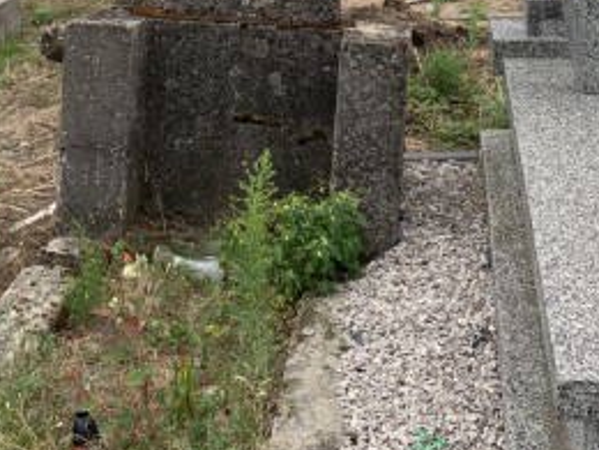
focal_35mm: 64
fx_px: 1107
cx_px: 164
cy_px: 39
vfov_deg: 22.3
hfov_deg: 29.9
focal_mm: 4.25
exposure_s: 1/1689
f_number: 1.8
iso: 25
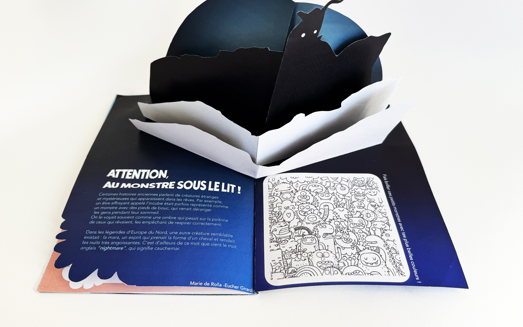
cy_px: 150
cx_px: 258
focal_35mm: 26
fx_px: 371
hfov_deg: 70.4
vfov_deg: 47.5
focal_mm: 6.76
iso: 80
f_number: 1.78
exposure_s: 1/372
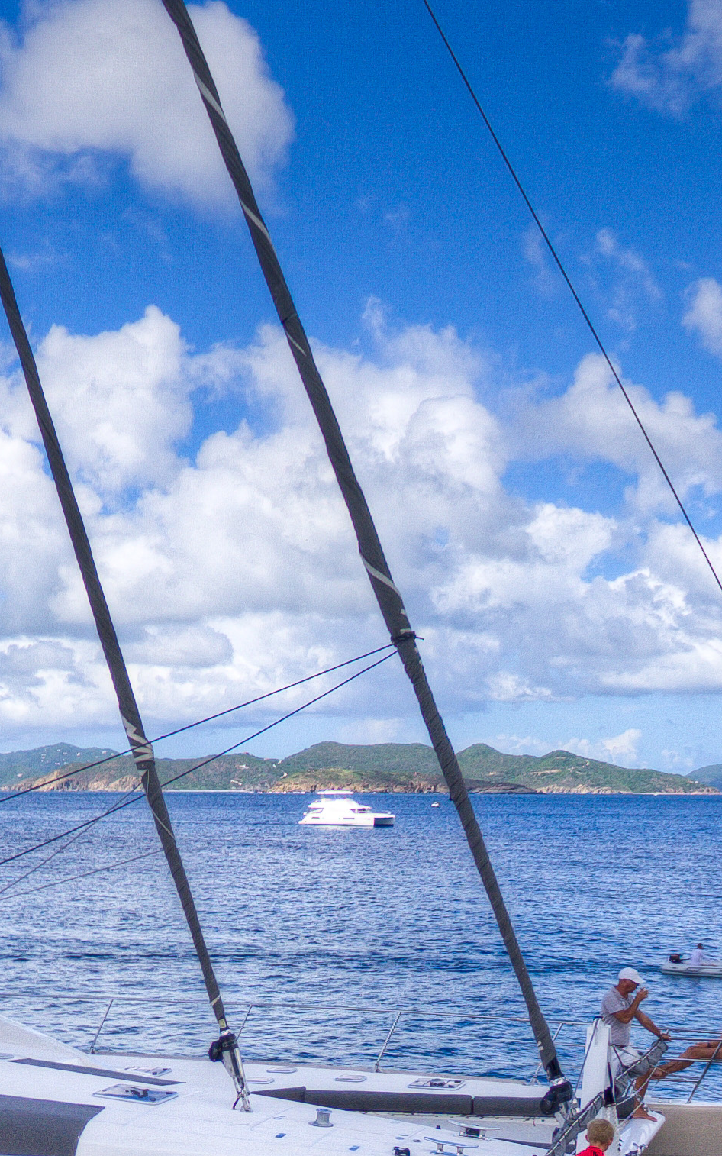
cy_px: 1013
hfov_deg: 21.8
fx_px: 1763
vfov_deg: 34.5
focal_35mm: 56
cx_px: -83
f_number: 2.8
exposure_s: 1/1250
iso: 100
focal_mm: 3.61
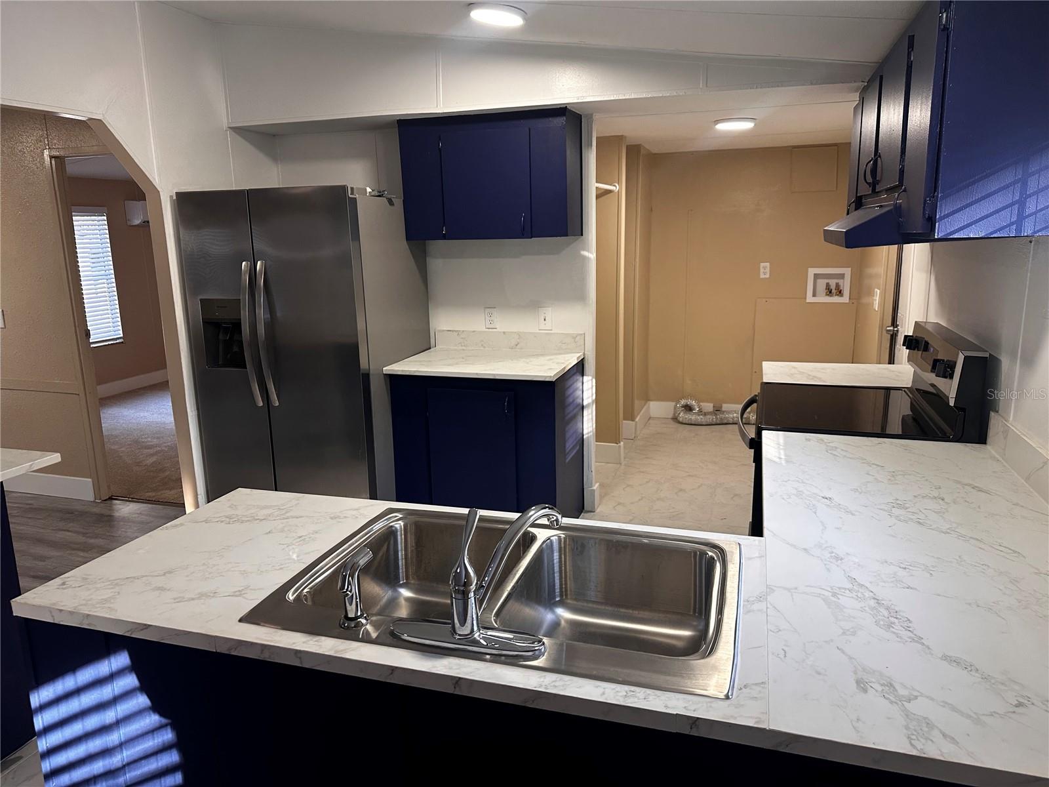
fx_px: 727
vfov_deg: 56.8
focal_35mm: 24
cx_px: 524
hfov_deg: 71.6
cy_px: 394
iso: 160
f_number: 1.78
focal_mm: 6.86
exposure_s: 1/120
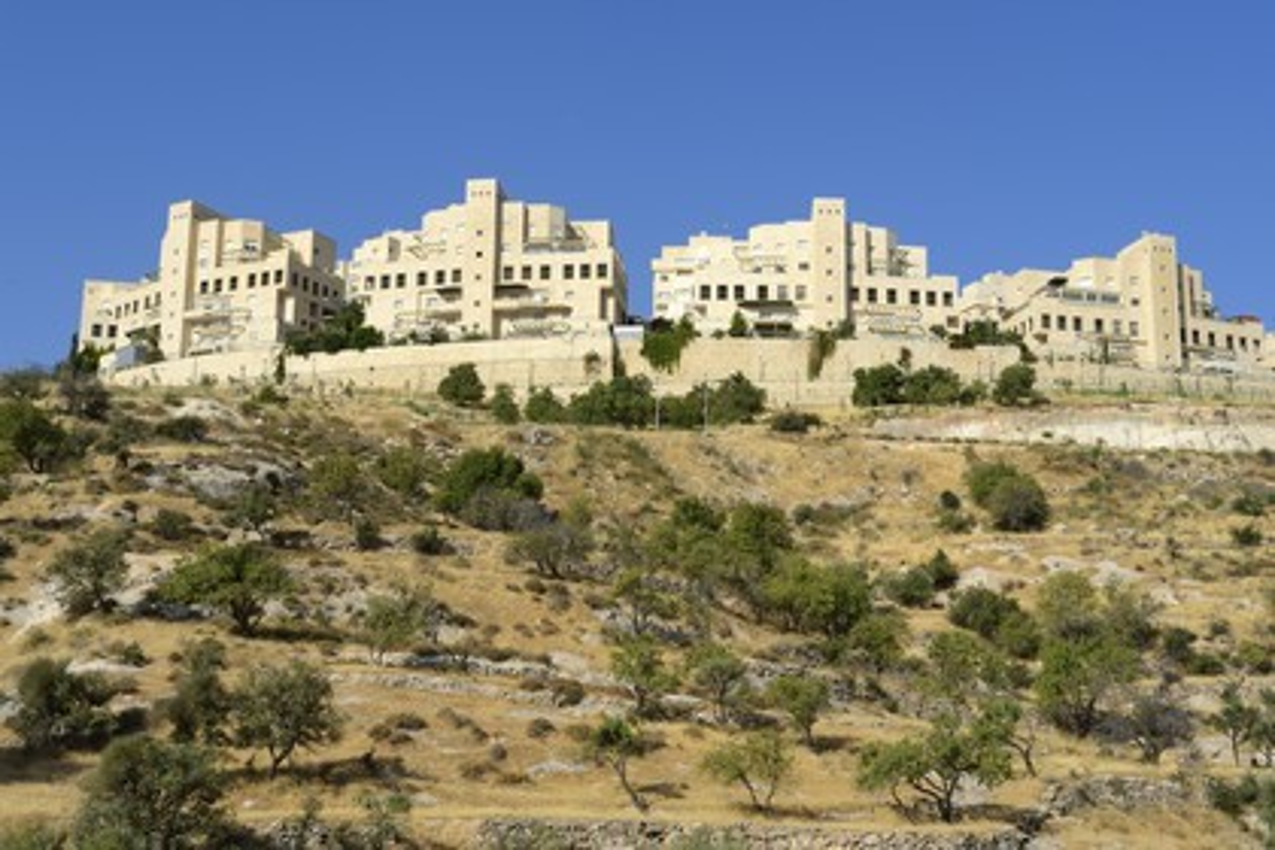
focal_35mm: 48
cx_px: 638
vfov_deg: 28.1
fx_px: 1700
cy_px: 425
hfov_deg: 41.1
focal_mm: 48
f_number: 6.3
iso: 200
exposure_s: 1/1000
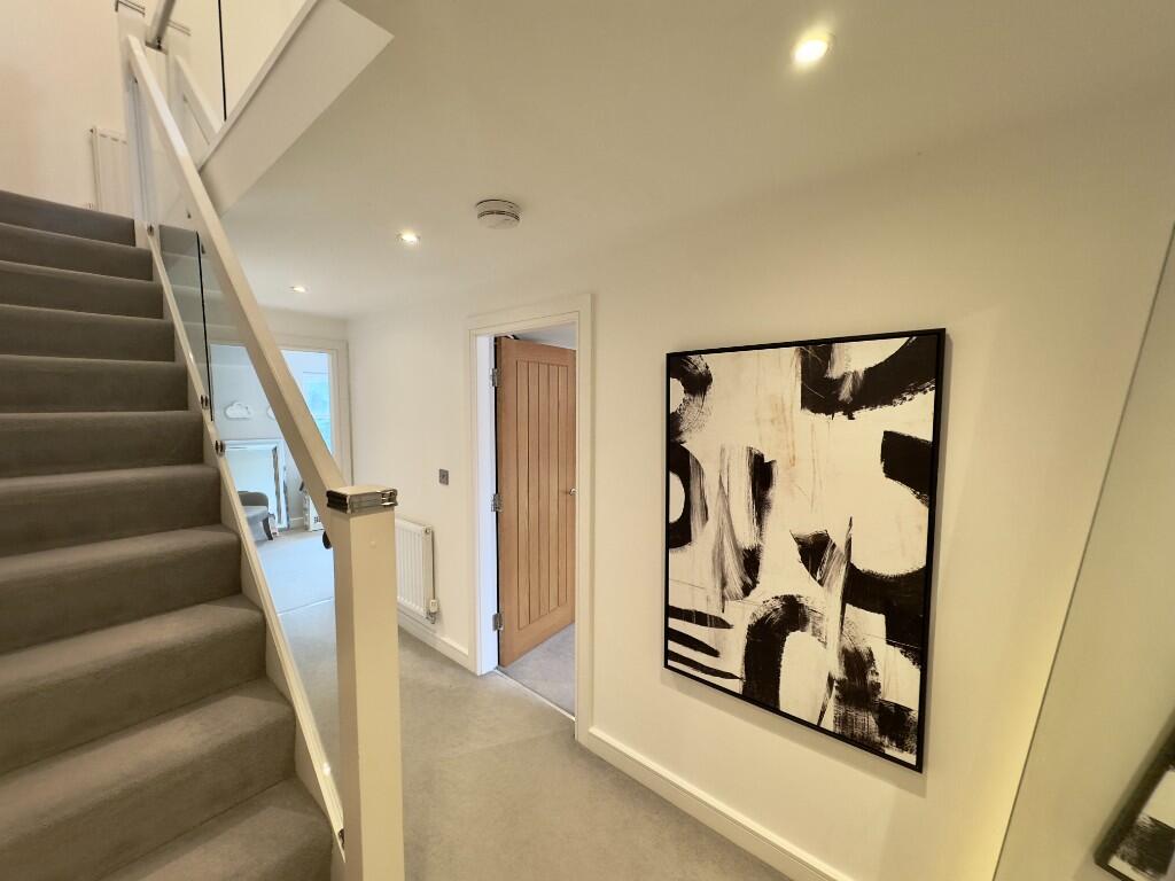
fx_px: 475
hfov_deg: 102.1
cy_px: 440
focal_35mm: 14
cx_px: 588
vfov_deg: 85.7
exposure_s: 1/75
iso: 320
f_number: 2.2
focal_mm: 2.22
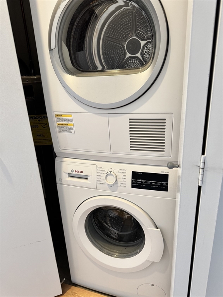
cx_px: 112
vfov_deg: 71.6
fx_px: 206
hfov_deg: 56.8
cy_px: 148
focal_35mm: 24
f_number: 1.78
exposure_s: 1/60
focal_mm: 6.76
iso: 250
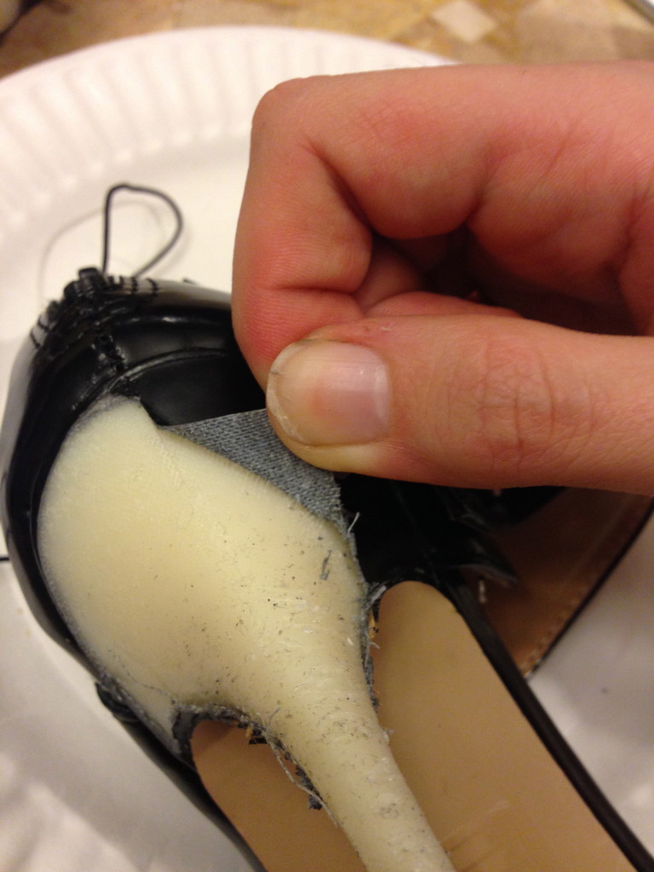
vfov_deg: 55.4
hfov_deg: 42.9
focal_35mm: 33
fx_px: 831
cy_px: 436
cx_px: 327
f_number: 2.4
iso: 160
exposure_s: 1/20
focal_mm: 4.12
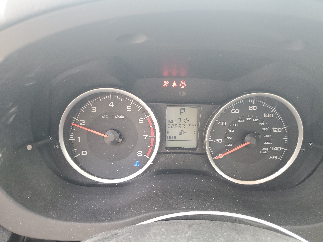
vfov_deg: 53.1
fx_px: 243
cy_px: 121
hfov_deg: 67.3
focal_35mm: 26
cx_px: 162
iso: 75
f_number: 1.5
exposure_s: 1/60.2
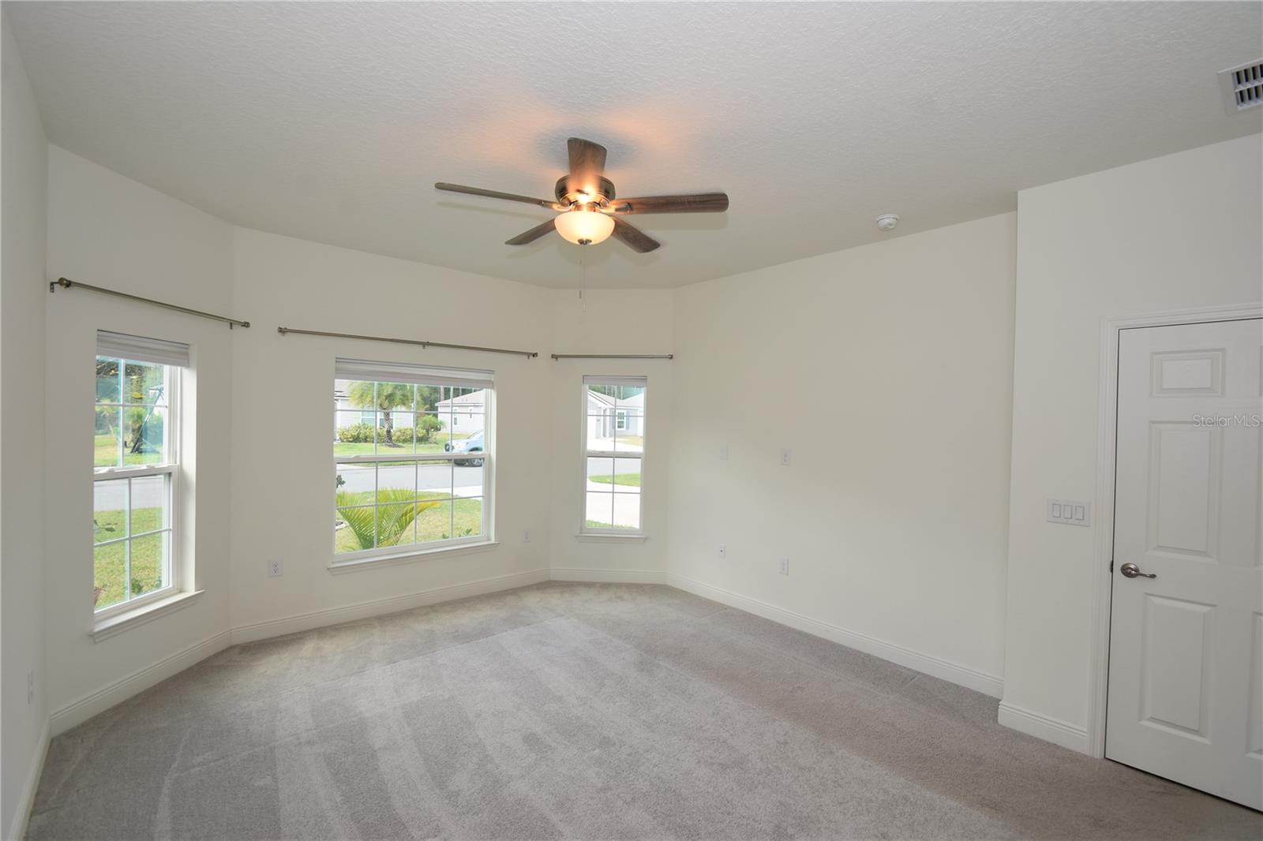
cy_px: 420
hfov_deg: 100.4
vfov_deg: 77.3
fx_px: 526
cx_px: 632
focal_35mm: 15
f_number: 4.5
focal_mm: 10
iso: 200
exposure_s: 1/80
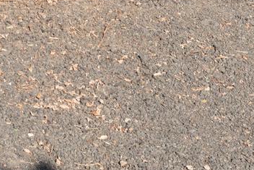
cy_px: -281
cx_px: -52
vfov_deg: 11.0
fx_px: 689
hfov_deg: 19.6
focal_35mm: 98
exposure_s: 1/400
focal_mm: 16.8
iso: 250
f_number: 9
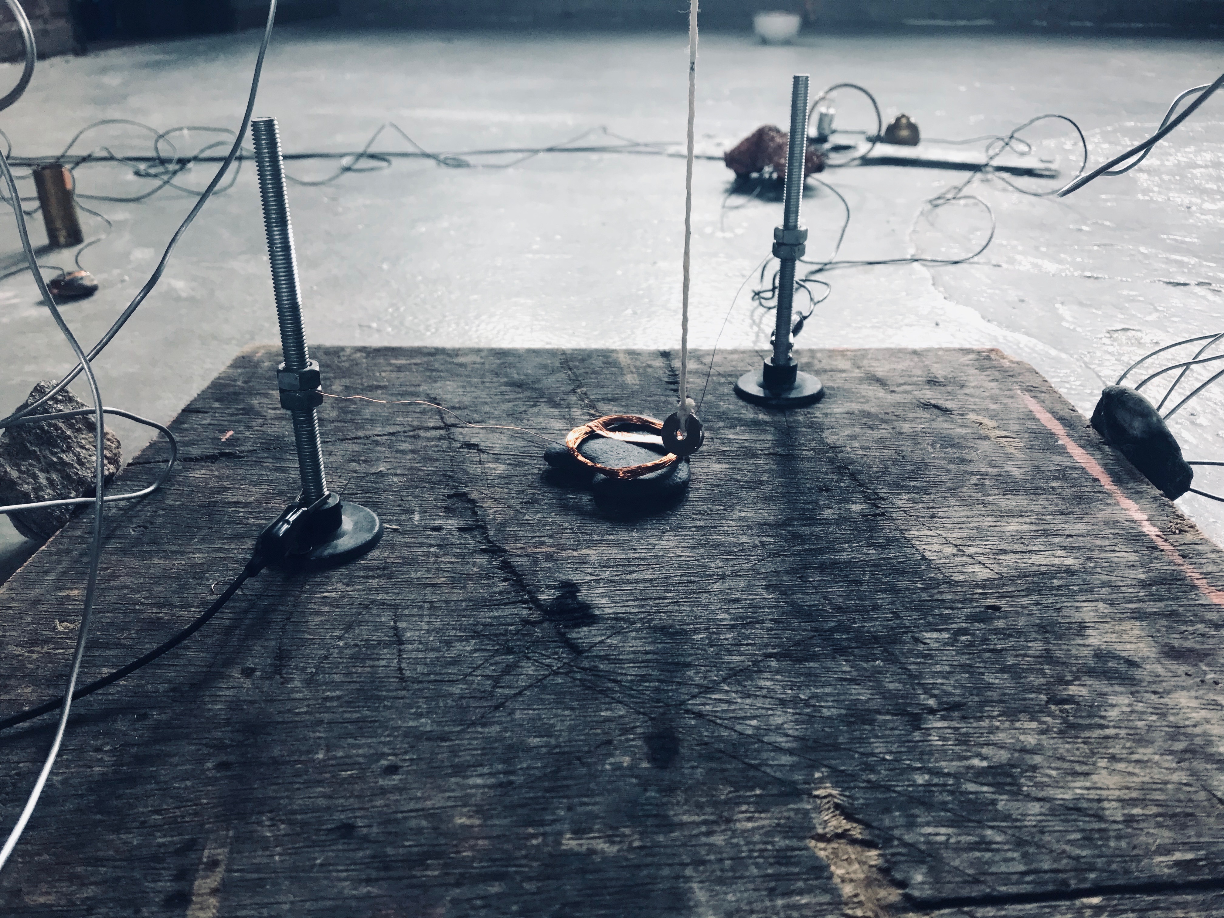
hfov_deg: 63.4
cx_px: 612
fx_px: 990
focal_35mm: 28
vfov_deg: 49.7
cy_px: 459
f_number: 1.8
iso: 40
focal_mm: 3.99
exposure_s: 1/100
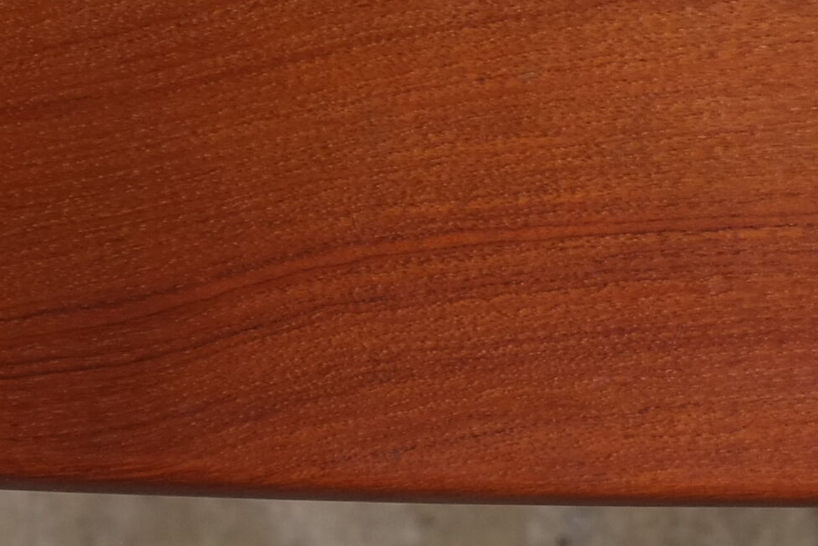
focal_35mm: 265
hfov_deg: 7.7
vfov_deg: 5.2
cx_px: 876
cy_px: -56
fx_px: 6022
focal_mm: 35
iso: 400
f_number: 11
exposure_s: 1/60
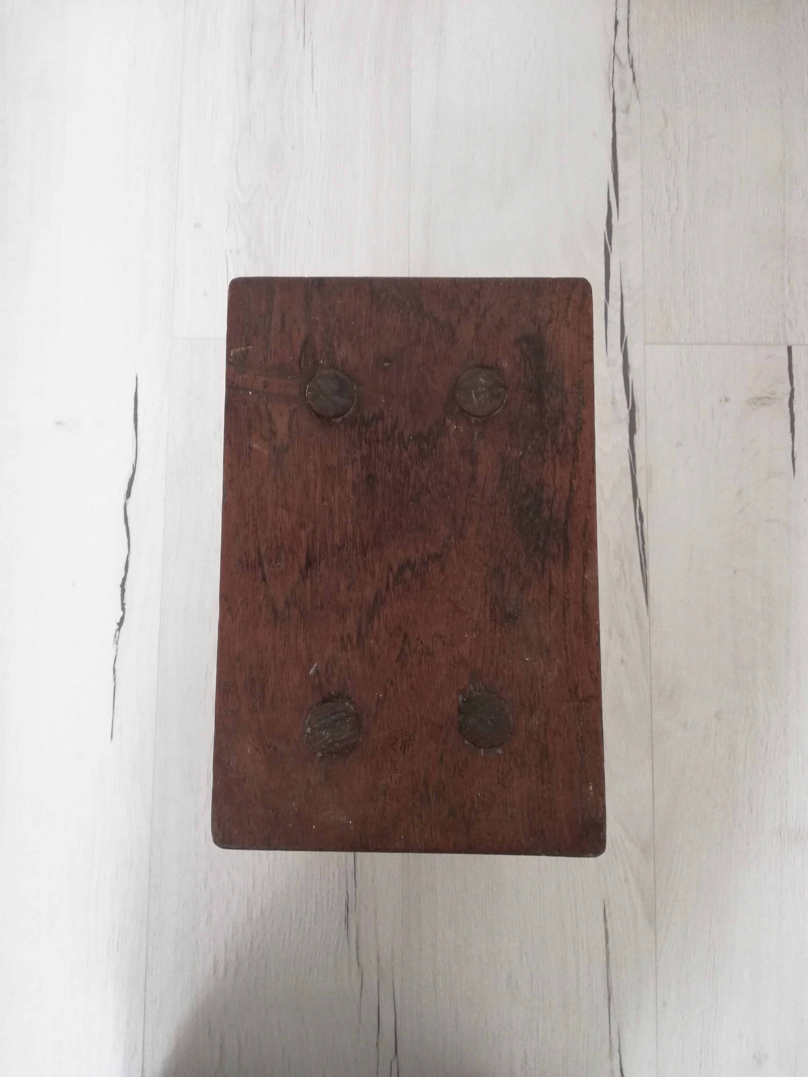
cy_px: 538
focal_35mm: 26
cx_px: 404
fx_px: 809
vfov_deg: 67.3
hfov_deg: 53.1
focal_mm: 3.81
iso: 500
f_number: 2.2
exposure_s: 1/25
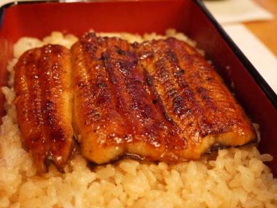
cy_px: 104
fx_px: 336
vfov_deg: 34.3
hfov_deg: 44.8
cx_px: 138
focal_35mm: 42
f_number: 4.5
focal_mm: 21
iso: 1600
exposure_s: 1/20
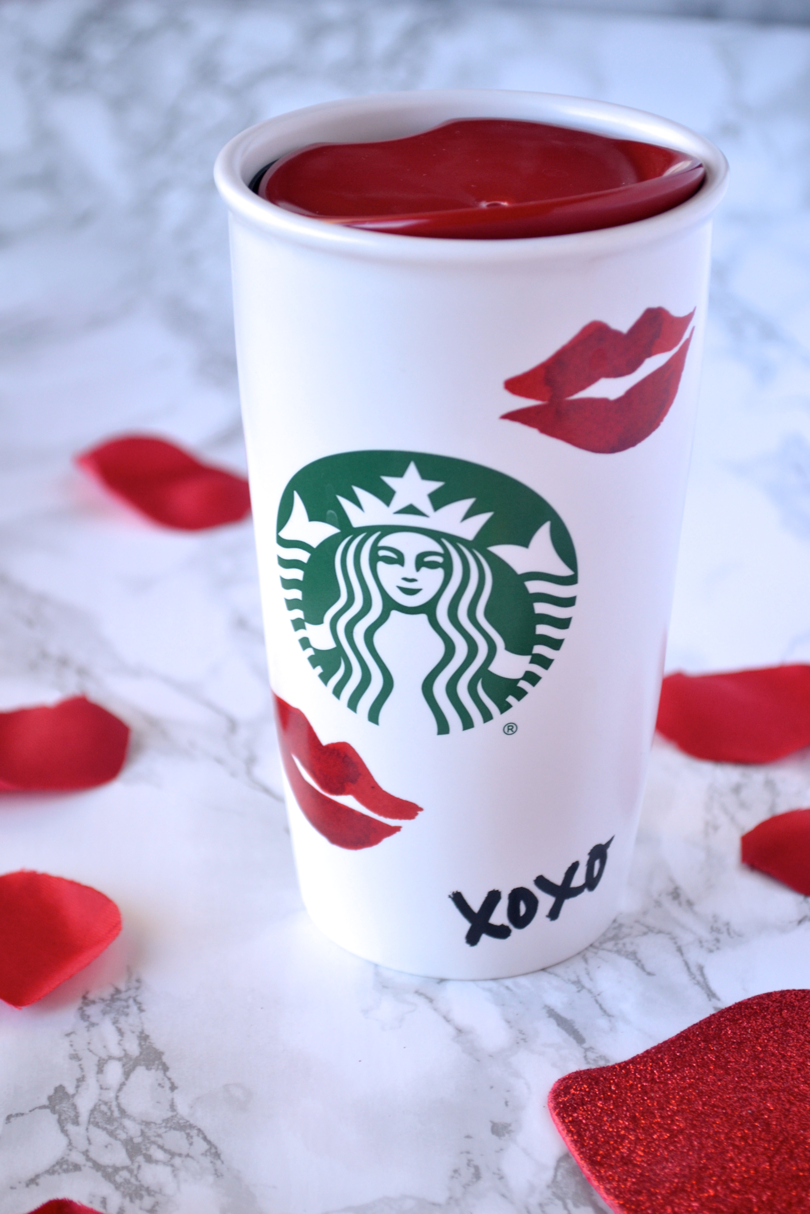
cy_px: 607
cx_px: 405
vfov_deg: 28.1
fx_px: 2430
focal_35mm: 72
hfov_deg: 18.9
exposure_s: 1/80
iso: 400
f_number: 5.6
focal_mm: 48
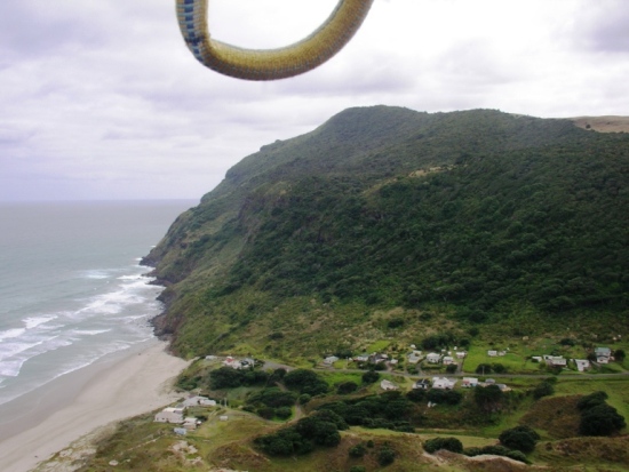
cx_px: 314
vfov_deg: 38.7
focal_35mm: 37
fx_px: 673
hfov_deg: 50.1
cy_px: 236
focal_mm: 5.7
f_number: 6.9
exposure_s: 1/200
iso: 50
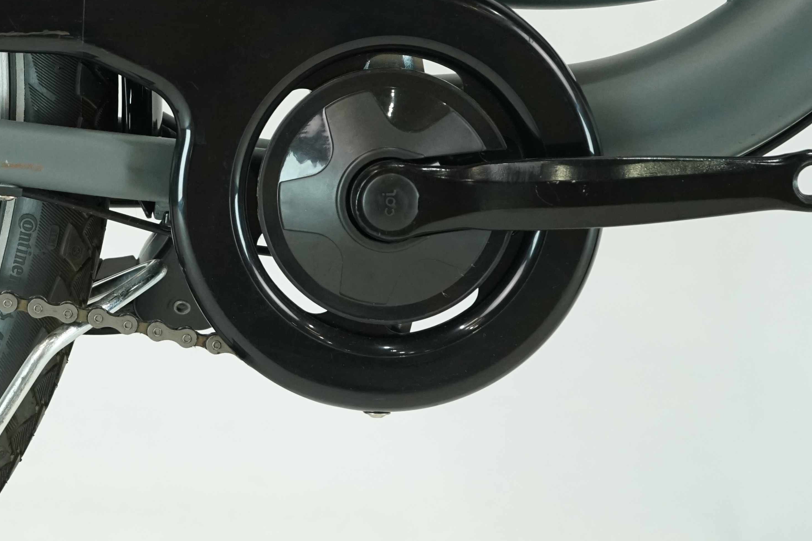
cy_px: 183
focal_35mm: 133
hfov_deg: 15.2
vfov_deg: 10.3
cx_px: 44
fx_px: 3000
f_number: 5.6
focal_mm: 65
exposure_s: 1/200
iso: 1600
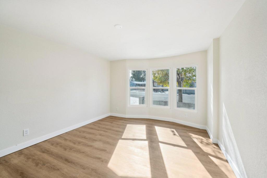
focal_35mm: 13
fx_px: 96
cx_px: 134
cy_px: 89
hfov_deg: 108.3
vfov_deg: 85.4
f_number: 8
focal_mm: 13
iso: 100
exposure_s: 1/60
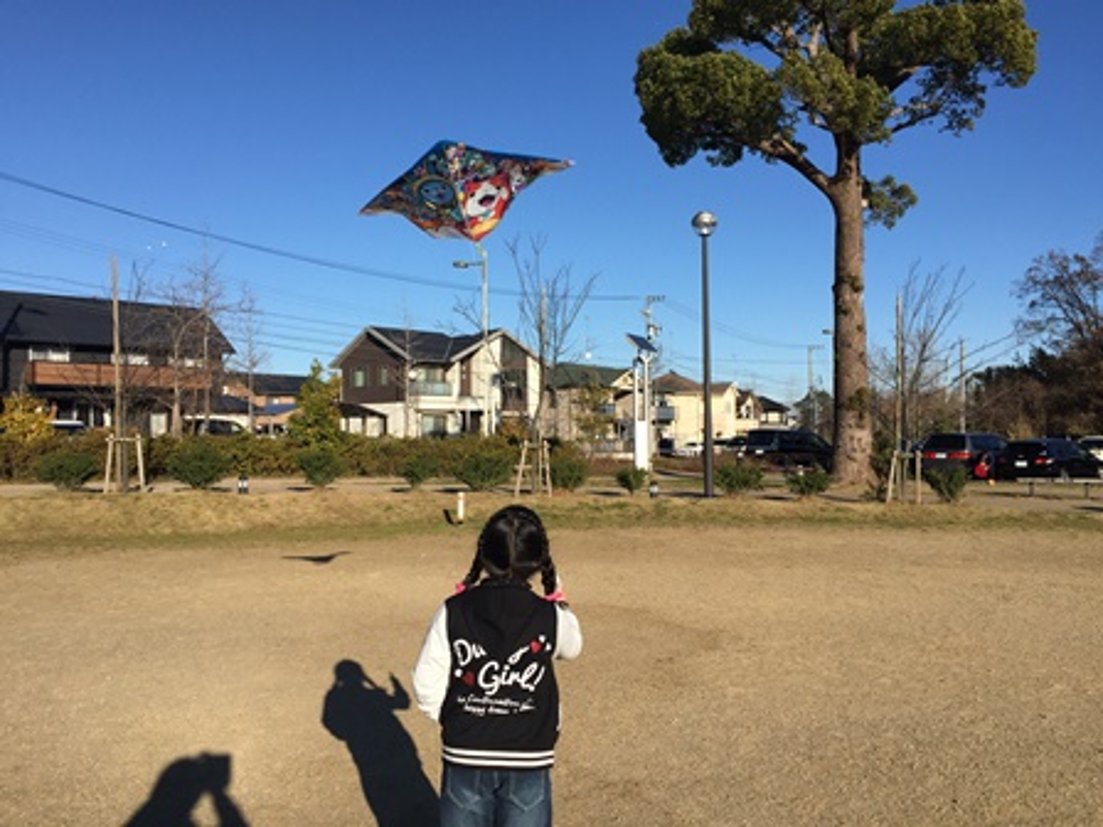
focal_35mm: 29
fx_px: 924
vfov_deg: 48.2
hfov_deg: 61.7
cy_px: 414
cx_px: 552
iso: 32
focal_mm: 4.15
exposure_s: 1/2475
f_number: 2.2
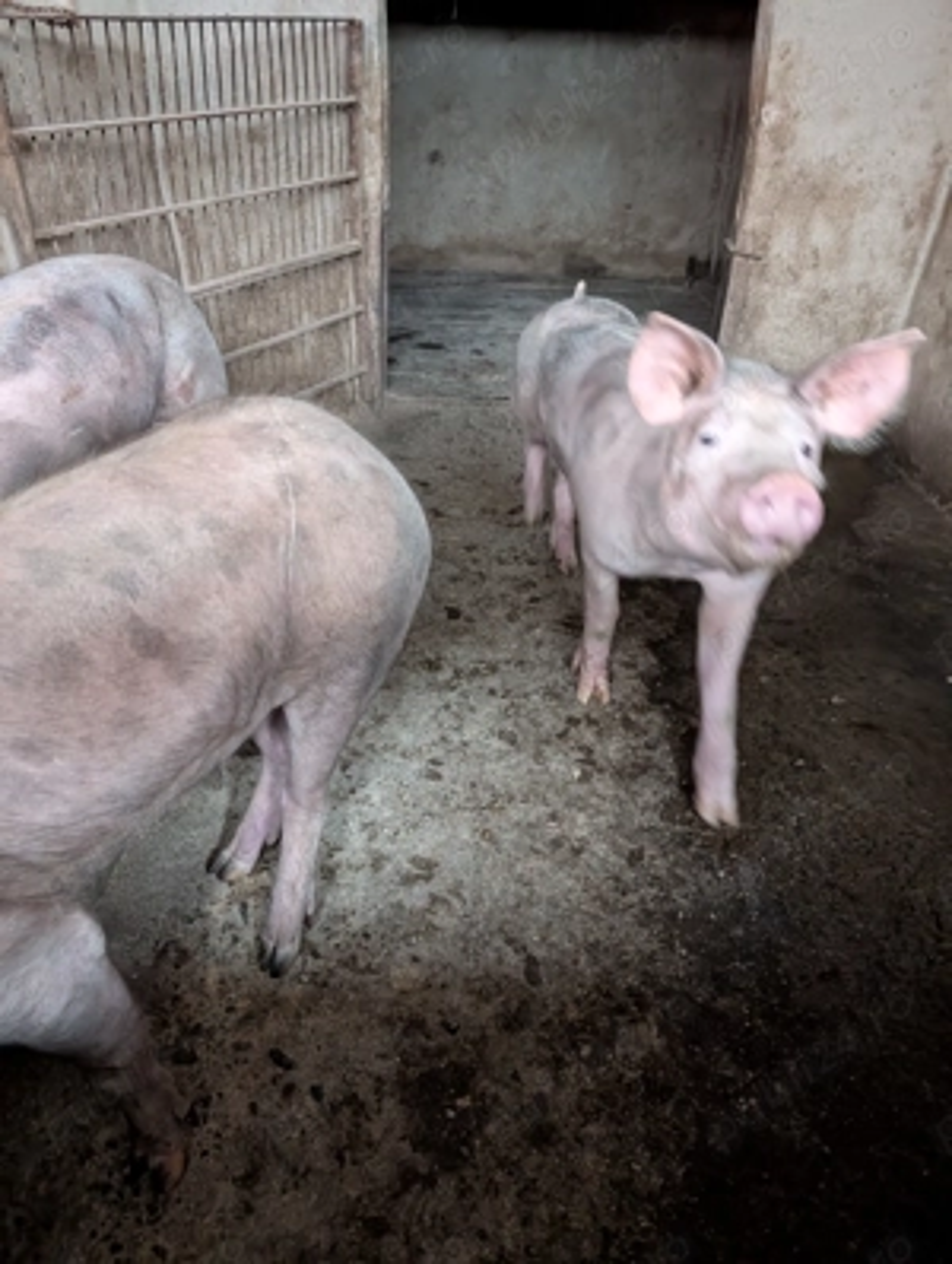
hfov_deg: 57.0
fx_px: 877
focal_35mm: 24
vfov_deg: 71.5
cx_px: 476
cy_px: 632
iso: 2793
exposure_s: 1/36.1
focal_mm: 6.9
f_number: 1.68
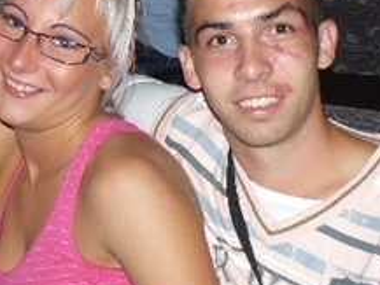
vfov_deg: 13.9
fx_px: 1164
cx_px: 82
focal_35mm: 106
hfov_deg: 18.4
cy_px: 86
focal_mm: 6
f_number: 2.8
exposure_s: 1/30
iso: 100
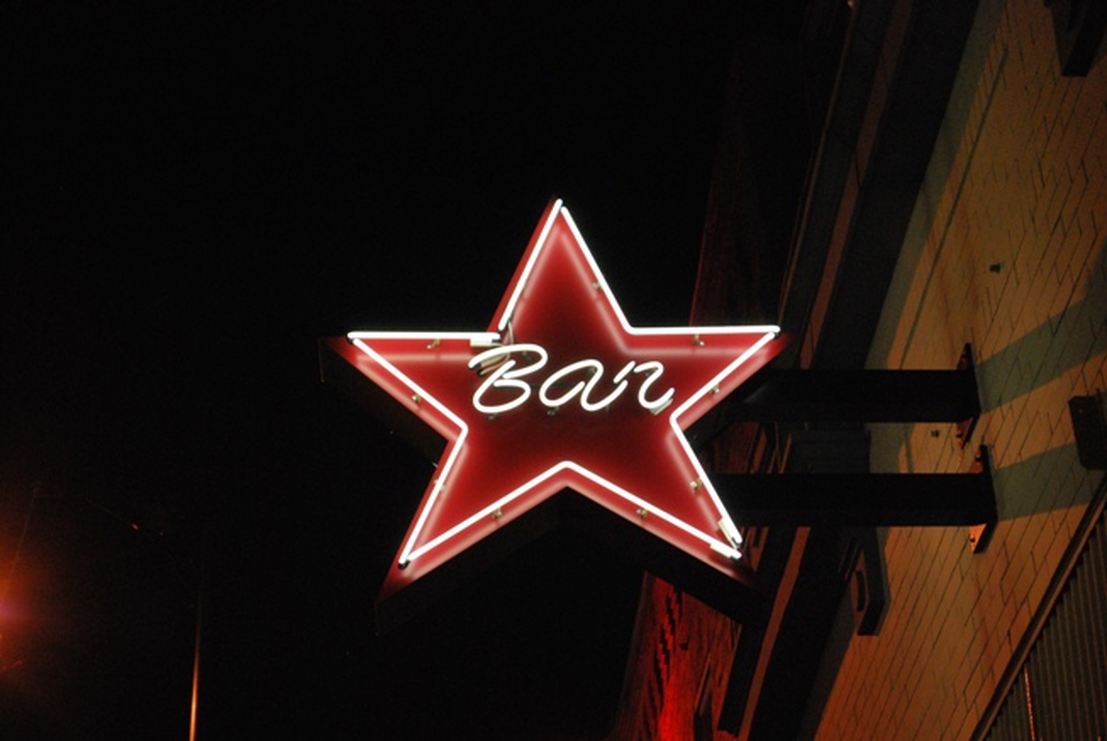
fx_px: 2540
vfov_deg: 16.6
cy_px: 370
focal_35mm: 82
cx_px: 554
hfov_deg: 24.6
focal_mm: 55
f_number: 5.6
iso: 1100
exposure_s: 1/30
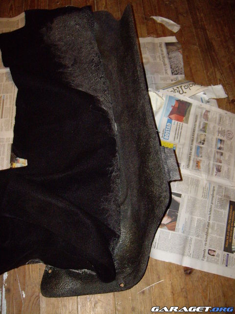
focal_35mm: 38
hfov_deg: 37.7
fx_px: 344
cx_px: 118
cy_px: 157
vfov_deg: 49.0
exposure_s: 1/40
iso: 400
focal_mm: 6.2
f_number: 2.7
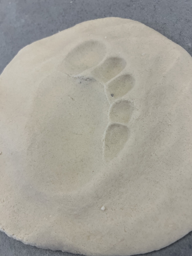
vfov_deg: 67.3
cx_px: 96
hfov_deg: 53.1
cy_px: 128
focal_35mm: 26
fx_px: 192
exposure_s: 1/120
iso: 100
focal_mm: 5.7
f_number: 1.5
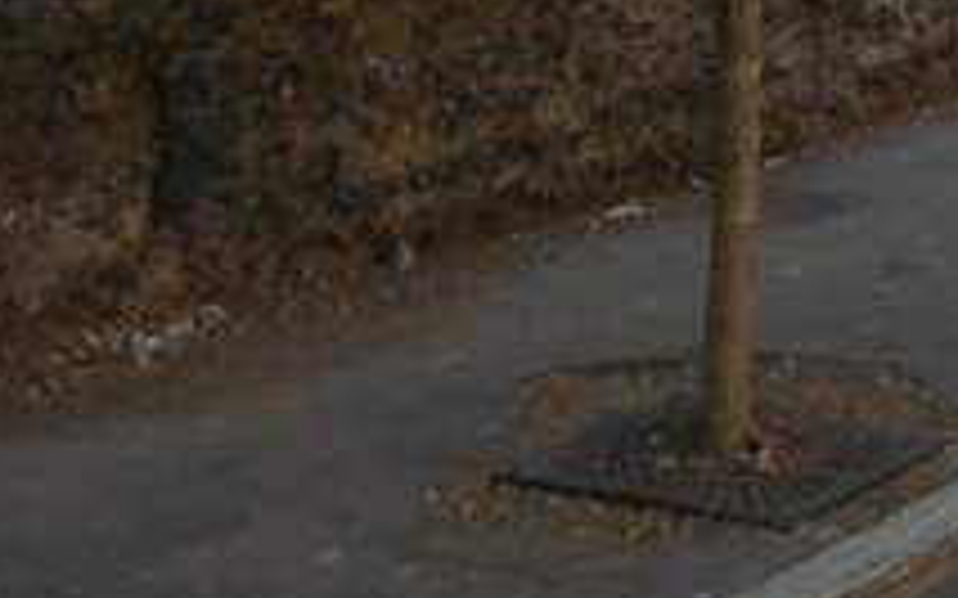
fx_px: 3994
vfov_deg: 7.9
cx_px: 1916
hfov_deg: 12.1
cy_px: -845
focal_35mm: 153
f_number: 3.5
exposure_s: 1/275
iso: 160
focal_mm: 5.4
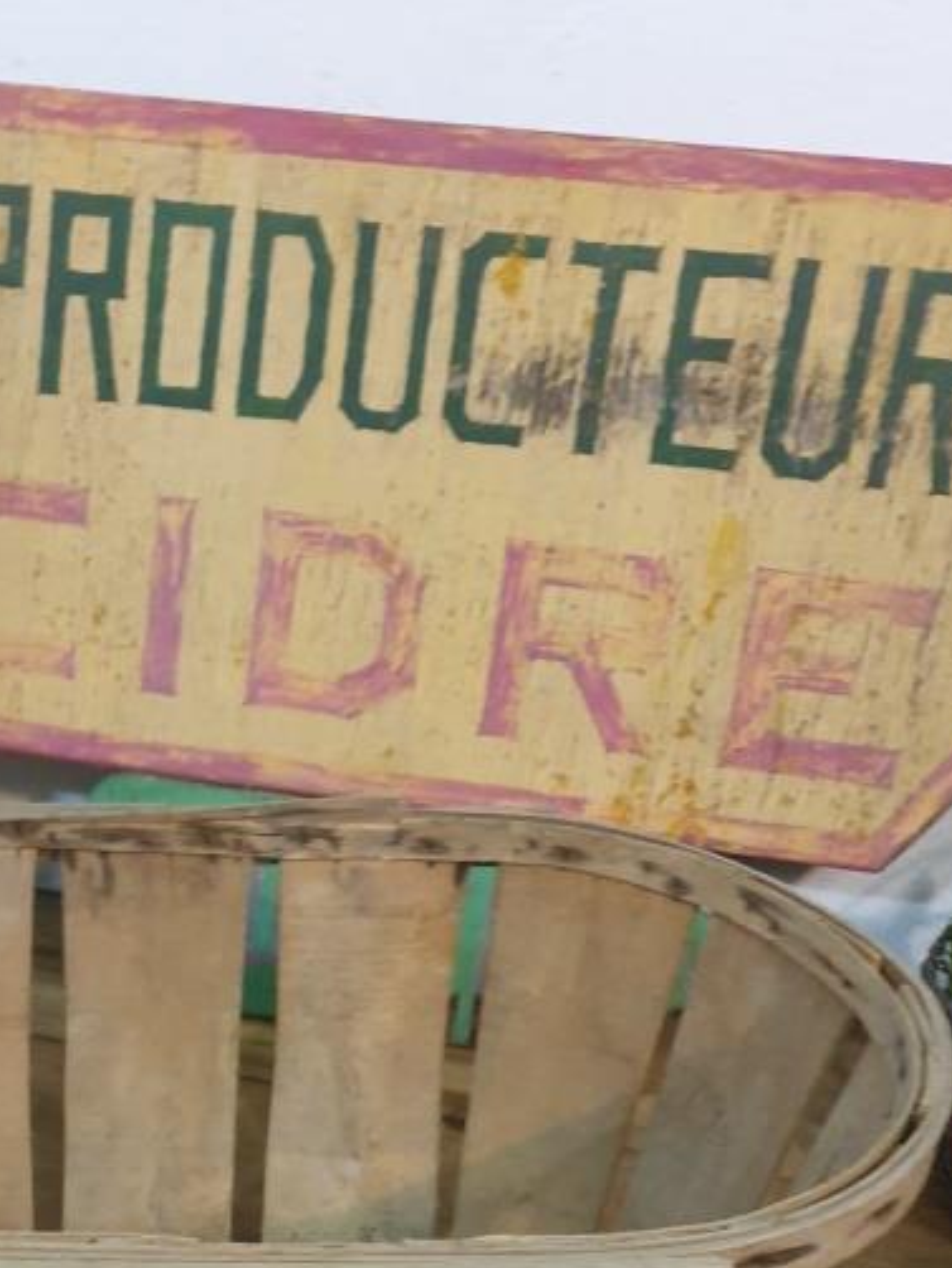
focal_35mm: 53
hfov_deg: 27.0
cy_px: 1288
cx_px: 182
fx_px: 1942
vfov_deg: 33.0
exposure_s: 1/33
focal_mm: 4.3
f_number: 1.5
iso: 320
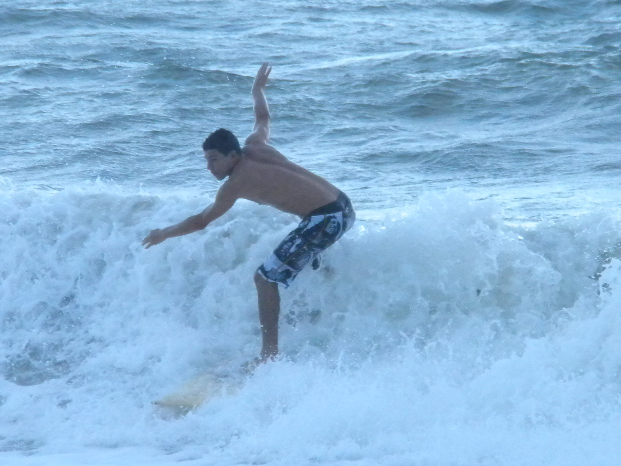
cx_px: 310
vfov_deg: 5.7
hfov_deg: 7.6
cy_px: 233
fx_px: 4664
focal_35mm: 260
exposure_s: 1/487
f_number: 5.3
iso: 400
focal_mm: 46.2
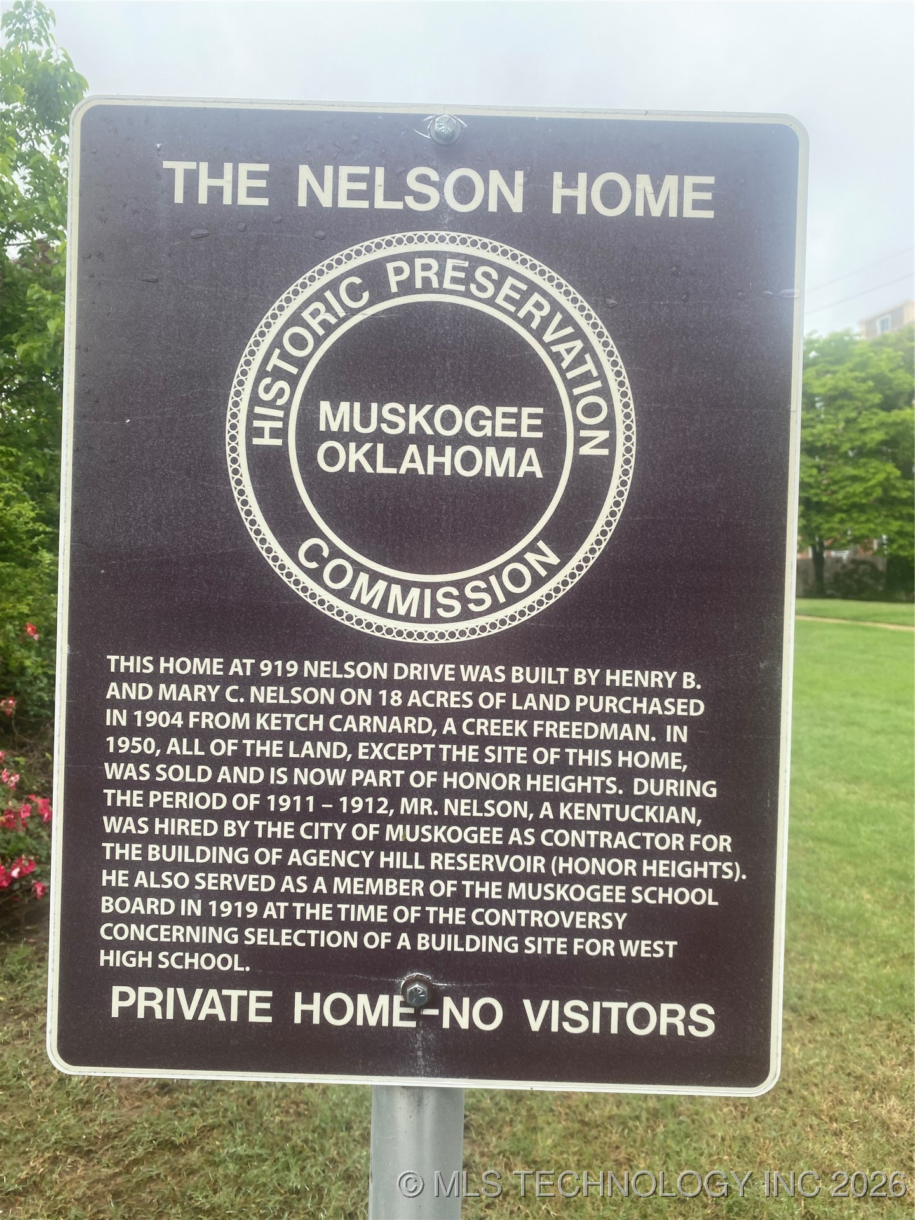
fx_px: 916
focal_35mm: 26
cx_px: 458
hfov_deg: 53.1
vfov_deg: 67.3
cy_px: 610
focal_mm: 4.25
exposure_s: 1/447
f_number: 1.8
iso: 32
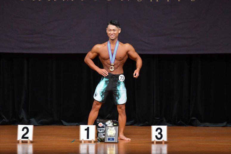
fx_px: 1732
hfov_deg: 7.6
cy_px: 77
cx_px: 116
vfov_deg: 5.1
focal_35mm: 270
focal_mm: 180
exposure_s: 1/400
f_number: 5.6
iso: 4000
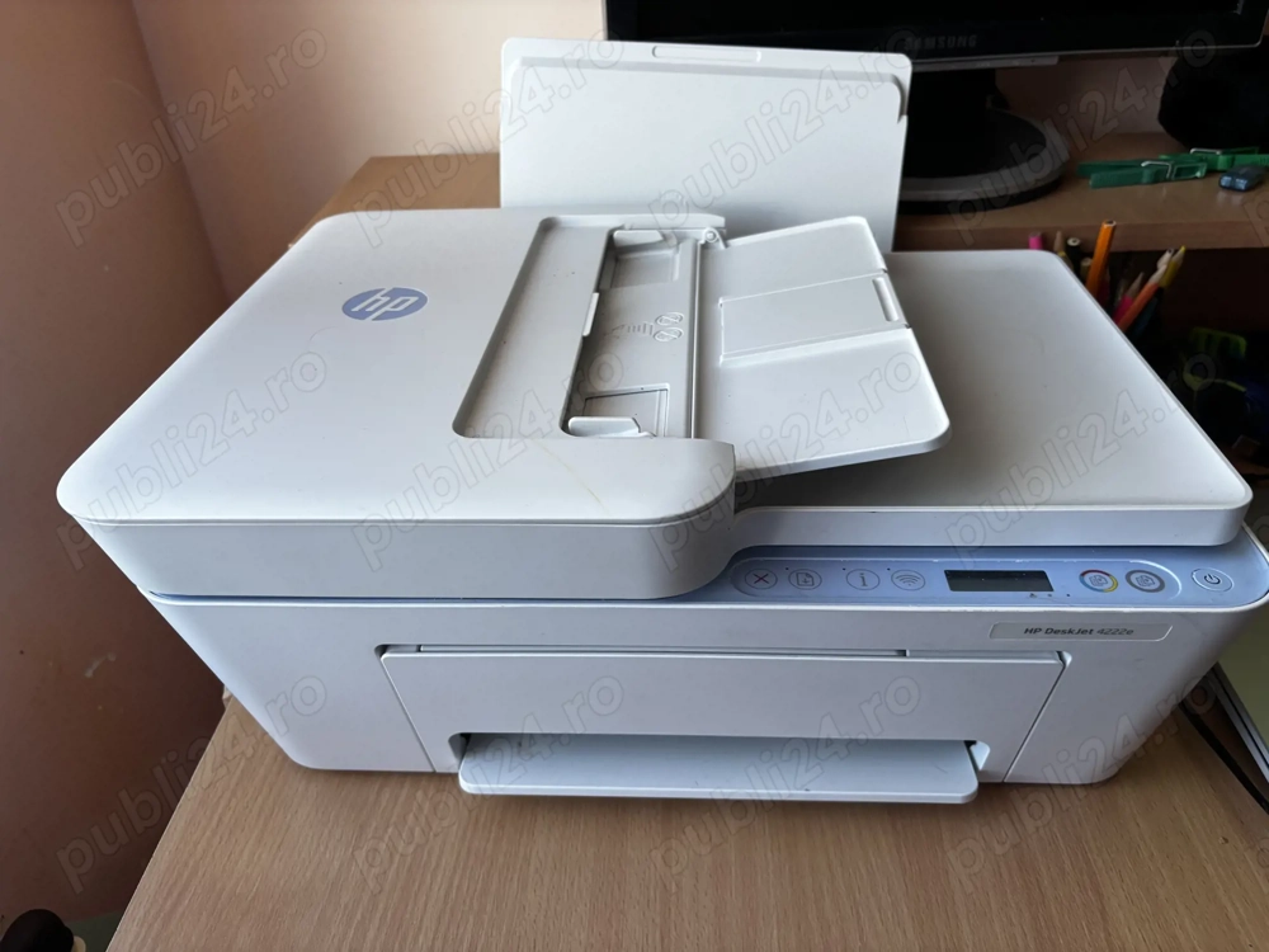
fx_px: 953
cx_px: 634
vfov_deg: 53.1
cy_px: 476
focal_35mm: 26
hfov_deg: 67.3
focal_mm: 5.96
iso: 125
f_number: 1.6
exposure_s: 1/102
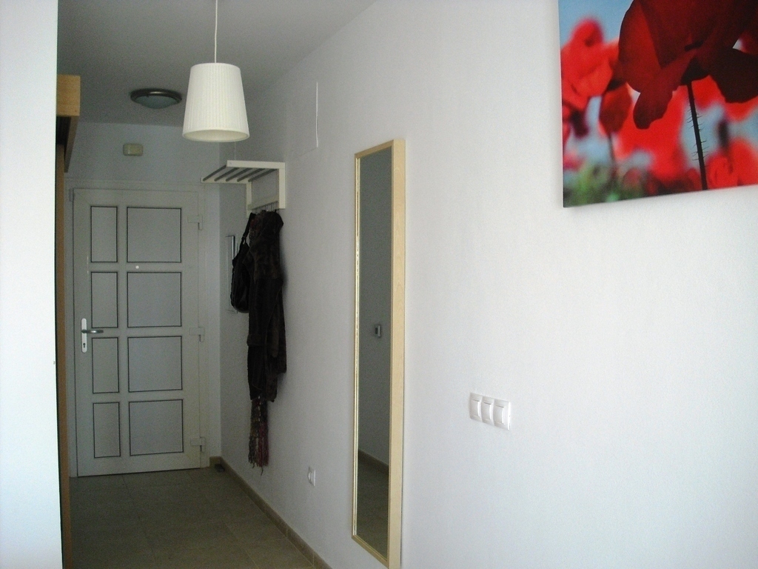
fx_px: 832
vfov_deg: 37.7
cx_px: 379
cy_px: 284
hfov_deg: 49.0
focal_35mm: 38
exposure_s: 1/80
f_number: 2.8
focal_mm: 6.2
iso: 200
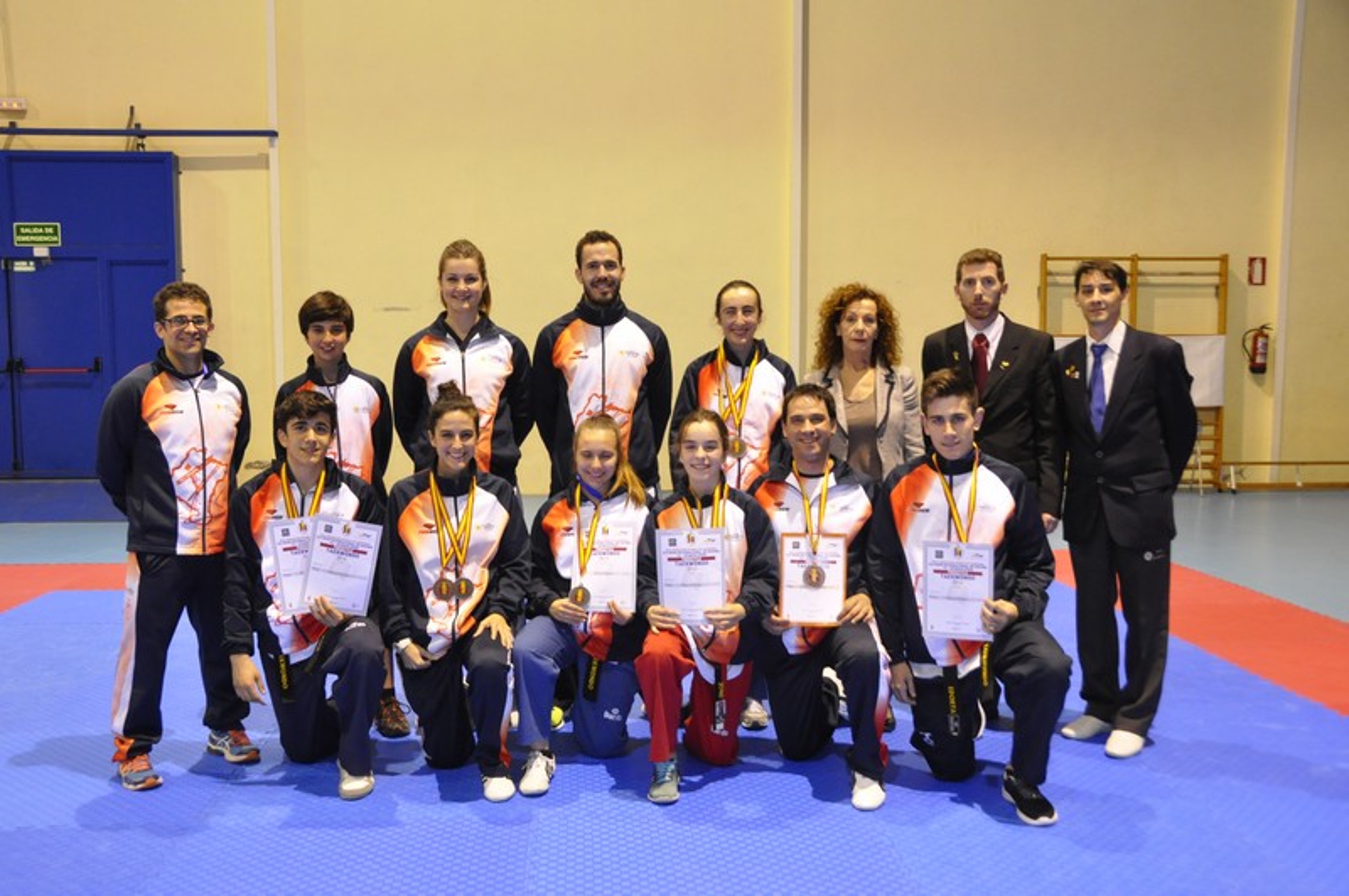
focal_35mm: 33
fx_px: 1235
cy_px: 448
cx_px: 674
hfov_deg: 57.3
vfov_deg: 39.9
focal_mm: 22
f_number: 5
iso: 2000
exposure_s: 1/60
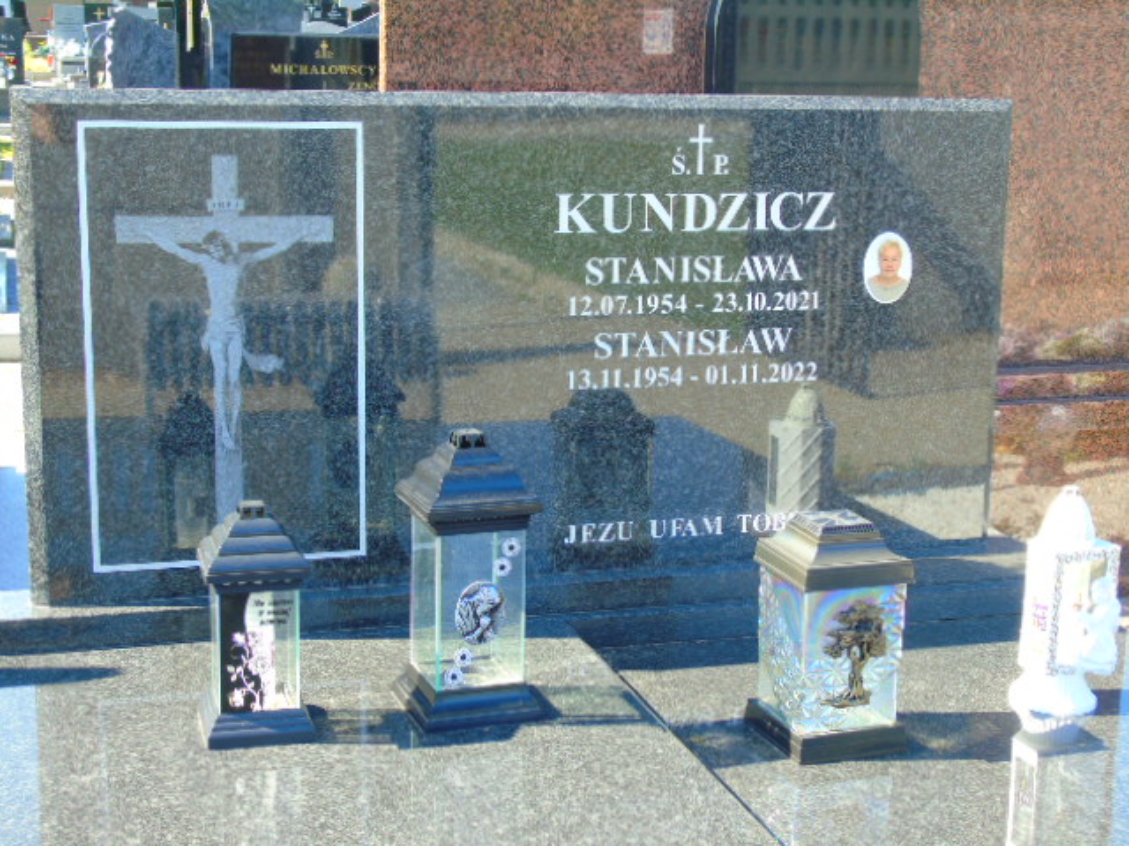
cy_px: 423
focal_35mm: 54
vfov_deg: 27.0
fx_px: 1761
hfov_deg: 35.5
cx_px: 564
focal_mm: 9.6
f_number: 4.3
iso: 80
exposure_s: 1/80
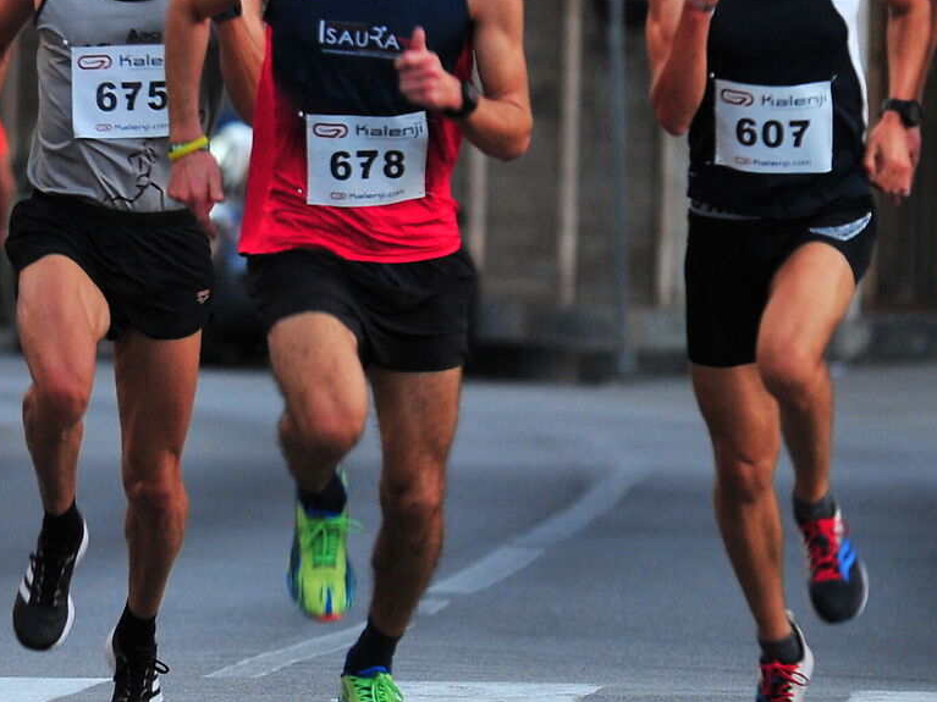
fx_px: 21164
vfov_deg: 1.9
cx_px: 87
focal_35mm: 782
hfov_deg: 2.5
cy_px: 341
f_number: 5.3
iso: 1000
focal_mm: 260
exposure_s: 1/250
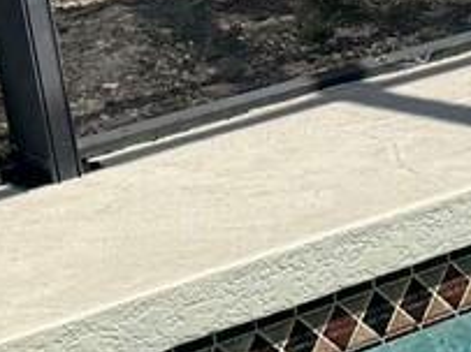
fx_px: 2570
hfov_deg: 8.6
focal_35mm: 189
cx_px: 1436
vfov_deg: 7.8
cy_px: 116
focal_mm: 6.76
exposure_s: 1/4950
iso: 80
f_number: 1.78
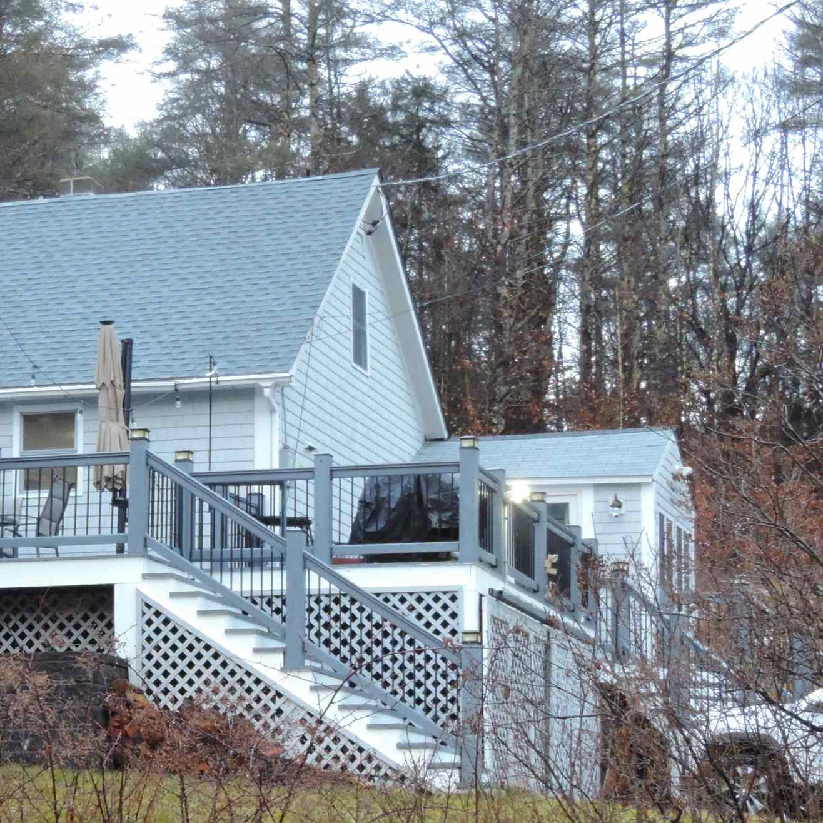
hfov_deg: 17.6
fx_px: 2609
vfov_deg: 17.8
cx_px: 63
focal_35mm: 97
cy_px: 587
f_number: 3.5
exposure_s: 1/25
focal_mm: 8.3
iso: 400
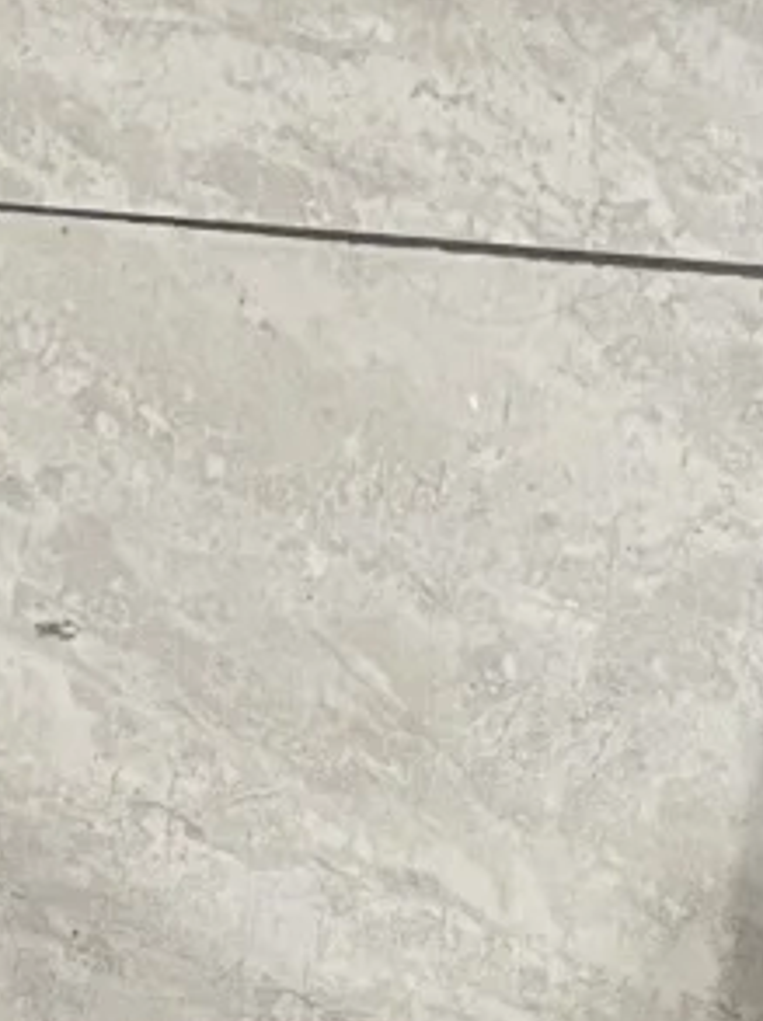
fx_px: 3770
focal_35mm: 128
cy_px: 1910
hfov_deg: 10.9
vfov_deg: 13.6
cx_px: 1289
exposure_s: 1/50
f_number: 1.6
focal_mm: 4.2
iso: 250
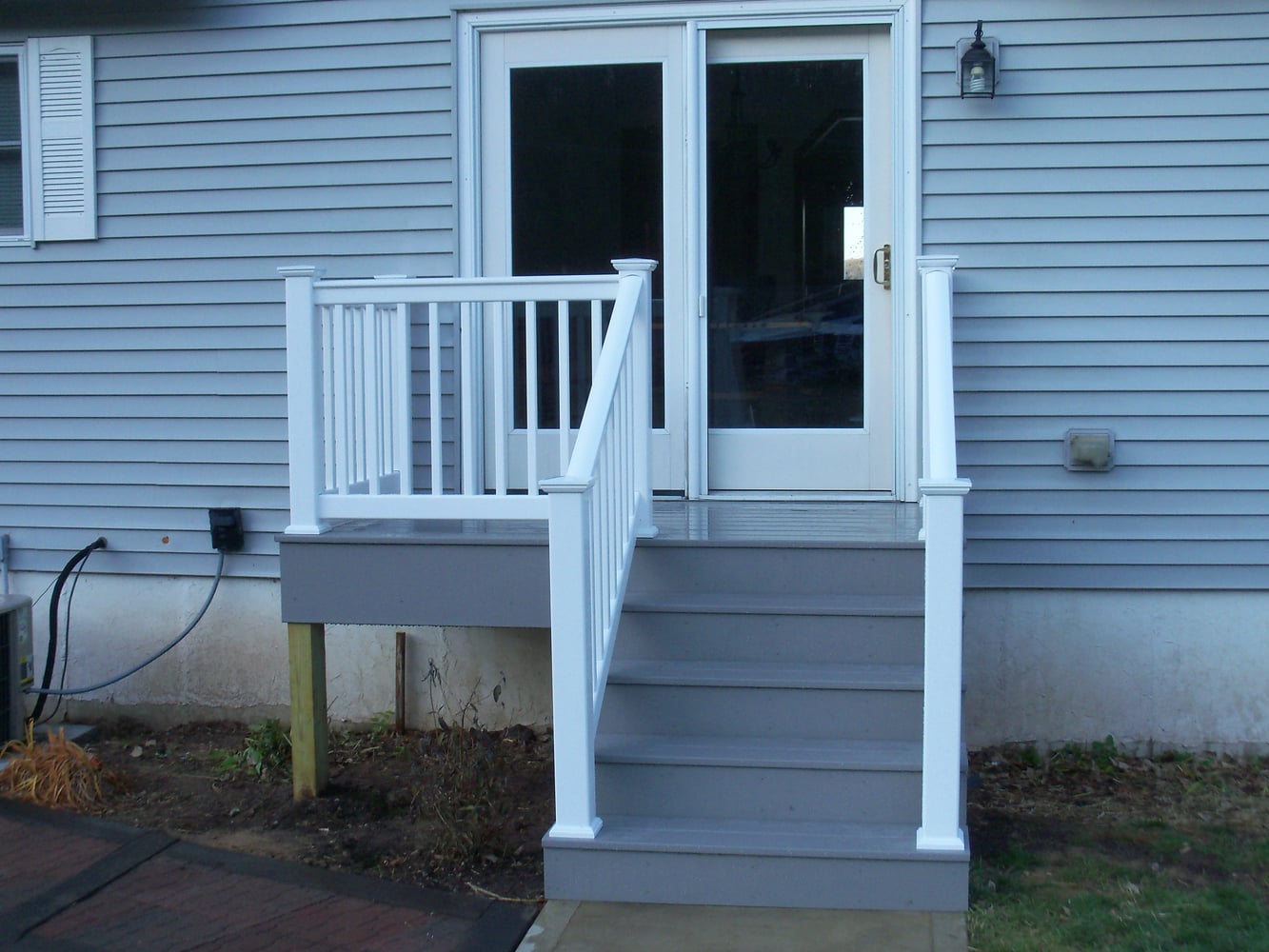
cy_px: 476
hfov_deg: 40.4
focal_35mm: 47
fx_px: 1723
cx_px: 634
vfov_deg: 30.9
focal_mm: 8.3
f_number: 3.2
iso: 80
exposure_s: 1/160
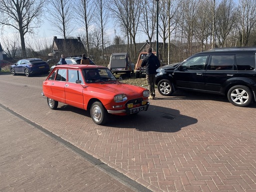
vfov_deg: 51.4
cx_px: 125
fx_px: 200
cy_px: 93
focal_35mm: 27
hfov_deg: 65.3
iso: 50
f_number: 1.6
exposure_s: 1/3049
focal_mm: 5.1
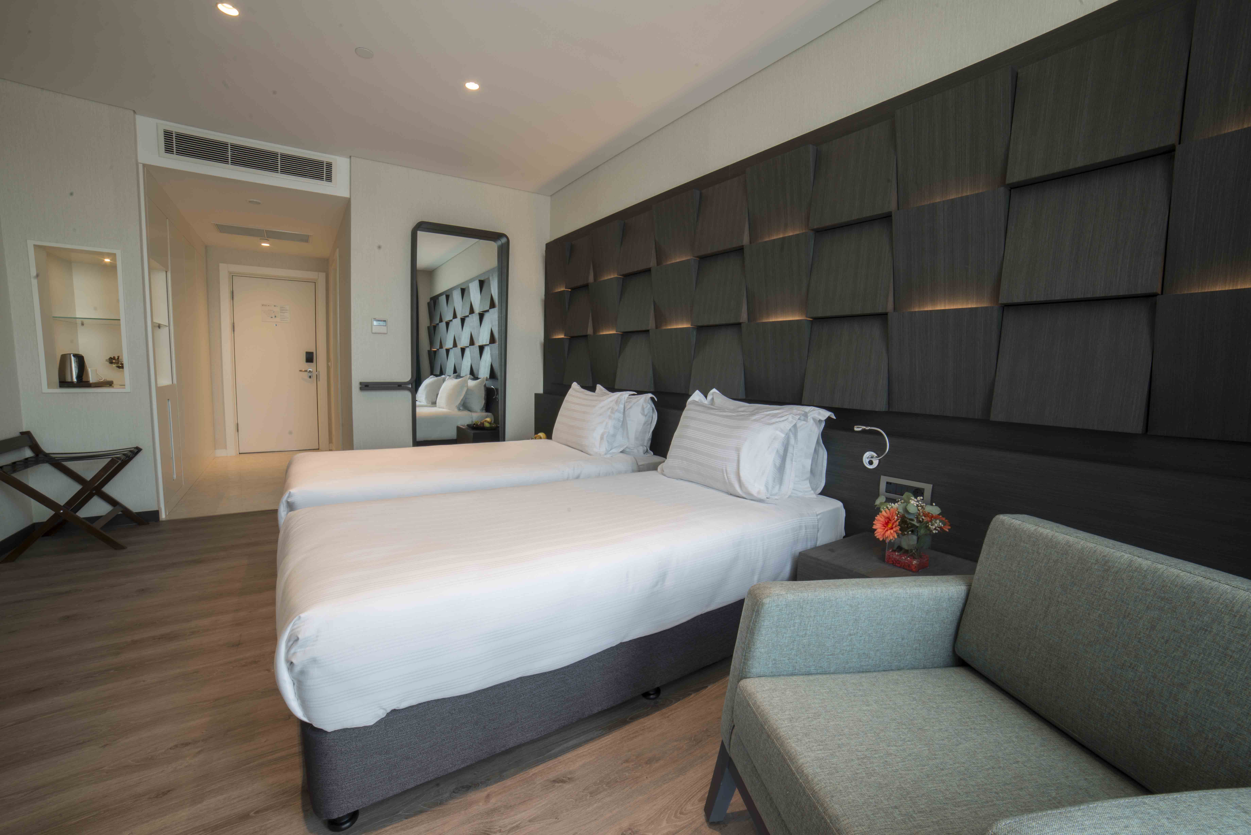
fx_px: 487
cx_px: 626
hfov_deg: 104.2
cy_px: 418
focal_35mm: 14
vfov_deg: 81.2
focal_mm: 14
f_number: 22
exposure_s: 3
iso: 50
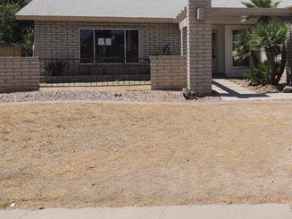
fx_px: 396
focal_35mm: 47
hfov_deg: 37.7
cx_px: 264
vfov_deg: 30.4
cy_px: 59
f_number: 3.3
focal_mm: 4.3
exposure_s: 1/1250
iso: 100
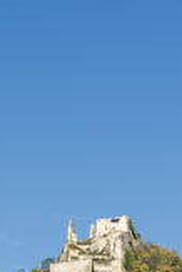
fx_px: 1672
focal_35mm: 221
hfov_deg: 6.2
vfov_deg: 8.9
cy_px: 488
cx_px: 5
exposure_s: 1/200
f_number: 11
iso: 100
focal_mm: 60
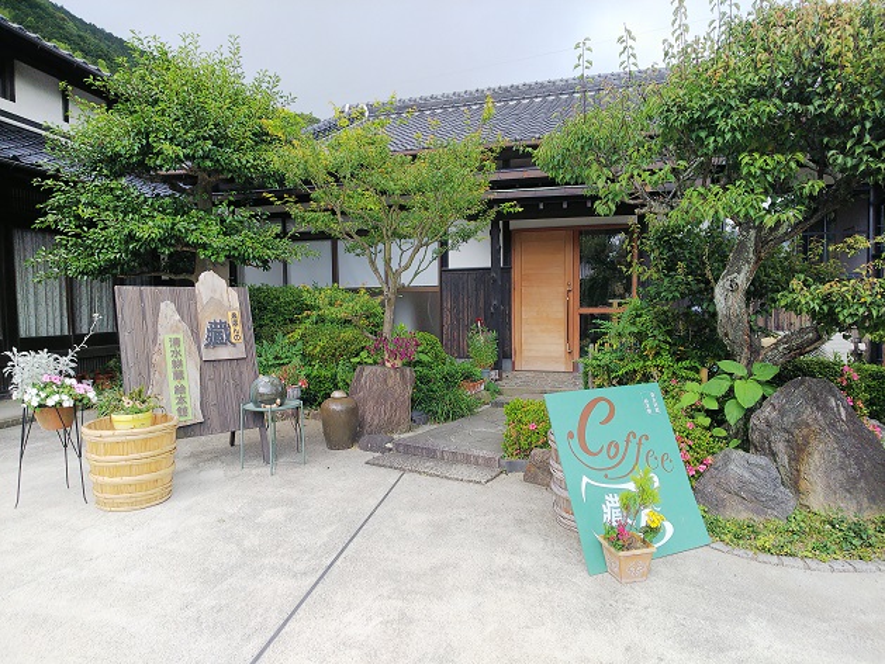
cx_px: 442
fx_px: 563
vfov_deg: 61.1
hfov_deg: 76.4
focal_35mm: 22
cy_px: 332
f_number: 1.94
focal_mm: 3.4
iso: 32
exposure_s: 1/502
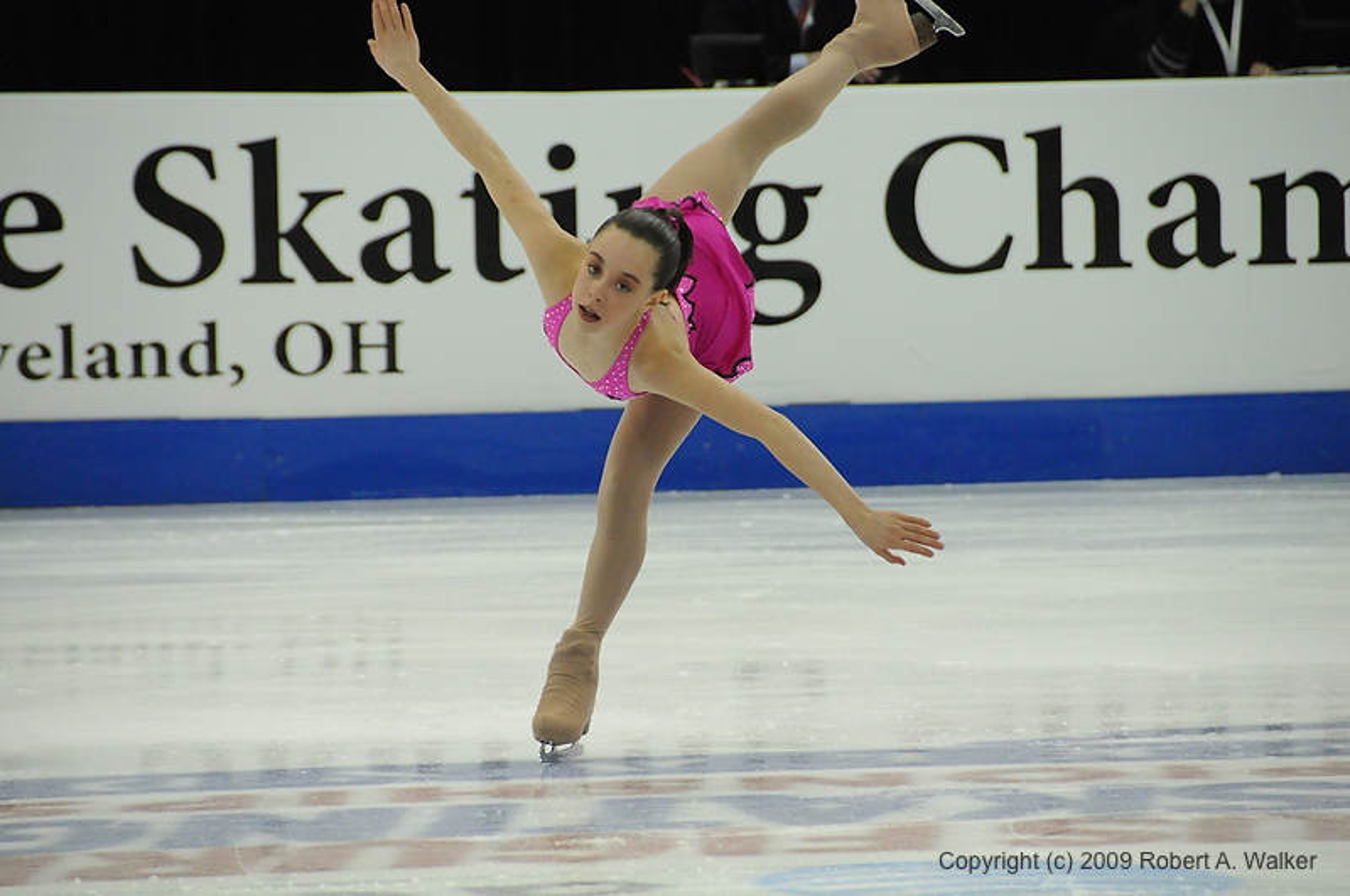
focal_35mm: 300
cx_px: 675
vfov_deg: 4.6
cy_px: 448
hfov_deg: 6.9
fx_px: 11234
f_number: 5.6
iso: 3200
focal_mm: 200
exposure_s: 1/800
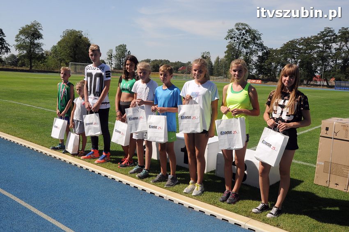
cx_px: 174
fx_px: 320
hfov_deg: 57.3
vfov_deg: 39.9
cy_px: 116
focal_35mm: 33
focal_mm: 22
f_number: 11
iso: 400
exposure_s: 1/500
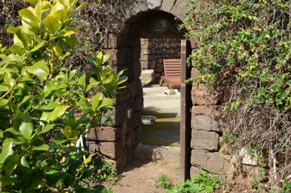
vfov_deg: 23.0
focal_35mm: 58
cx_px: 168
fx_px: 468
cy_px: 42
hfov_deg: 34.5
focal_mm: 24
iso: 140
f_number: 8
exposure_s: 1/250
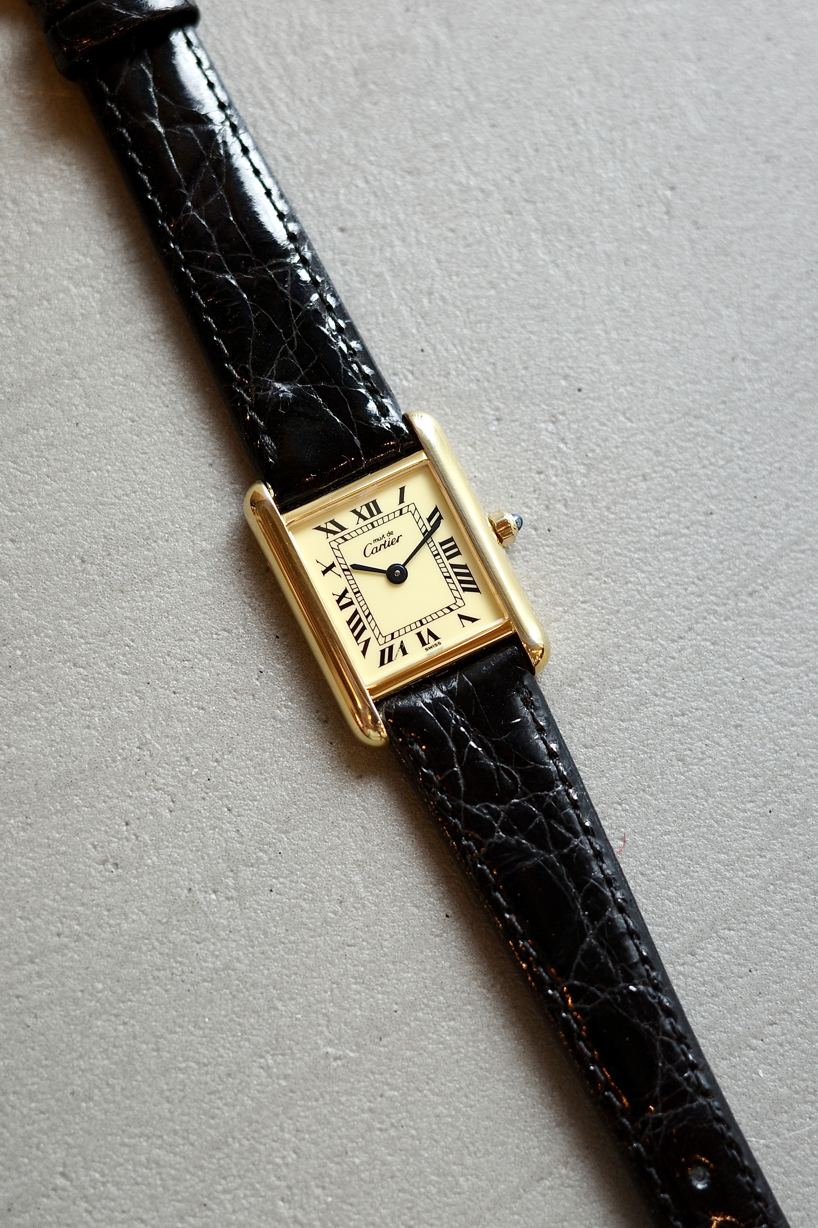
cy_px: 614
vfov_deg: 48.5
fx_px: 1363
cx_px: 409
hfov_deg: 33.4
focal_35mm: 40
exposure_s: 1/40
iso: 200
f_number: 2.8
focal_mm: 26
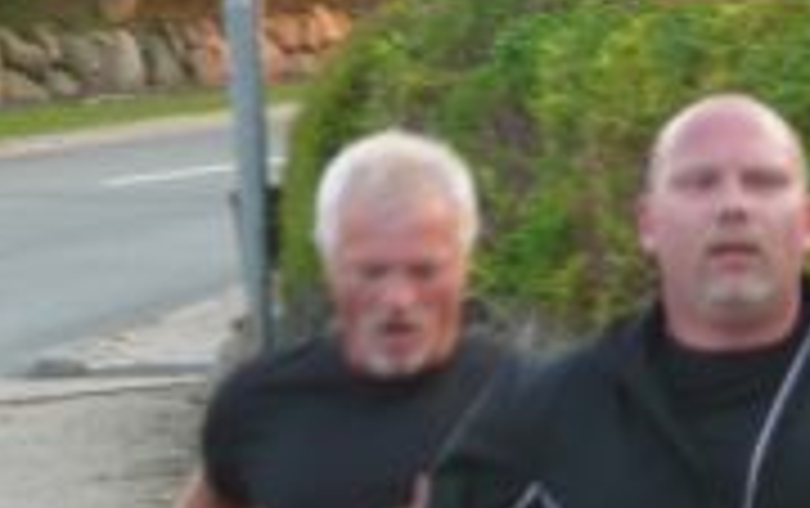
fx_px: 18191
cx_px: 468
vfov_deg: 1.6
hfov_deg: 2.6
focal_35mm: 823
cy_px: 641
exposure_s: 1/30
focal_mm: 46
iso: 100
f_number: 4.9
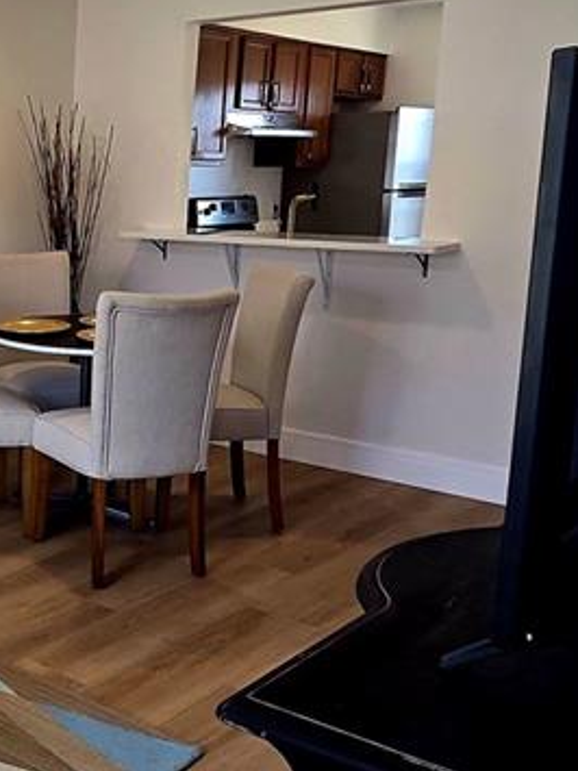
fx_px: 980
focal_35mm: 44
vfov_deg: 43.0
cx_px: -152
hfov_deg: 27.9
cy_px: 374
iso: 200
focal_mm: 2.2
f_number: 2.2
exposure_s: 1/120
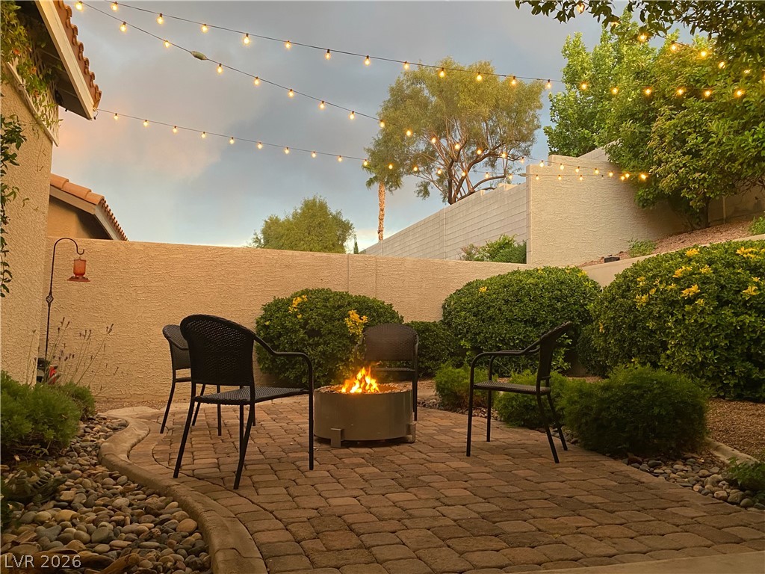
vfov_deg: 53.1
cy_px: 287
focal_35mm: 26
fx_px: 575
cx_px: 382
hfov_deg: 67.3
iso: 320
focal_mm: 4.25
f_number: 1.8
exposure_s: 1/60
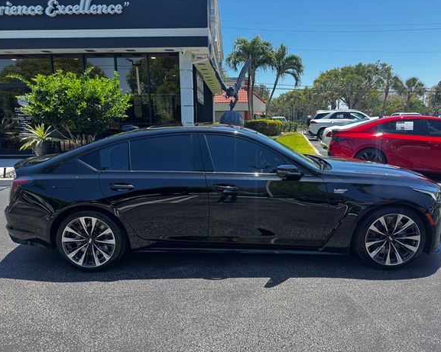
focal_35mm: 26
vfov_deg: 54.9
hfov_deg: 66.1
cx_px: 224
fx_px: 339
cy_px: 180
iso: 80
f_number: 1.78
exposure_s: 1/925
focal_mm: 6.76
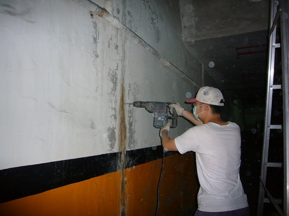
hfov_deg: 63.4
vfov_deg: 49.7
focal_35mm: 28
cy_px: 108
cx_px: 144
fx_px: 234
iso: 80
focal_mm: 4.6
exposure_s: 1/30
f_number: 2.8
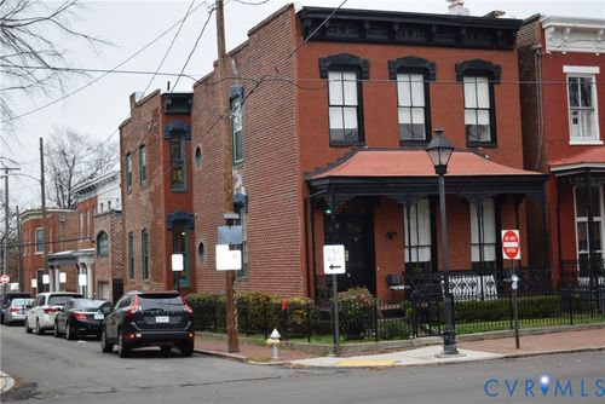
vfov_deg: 22.7
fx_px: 1009
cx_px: 302
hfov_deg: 33.4
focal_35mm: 60
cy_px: 202
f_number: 5.6
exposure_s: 1/125
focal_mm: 40
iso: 125
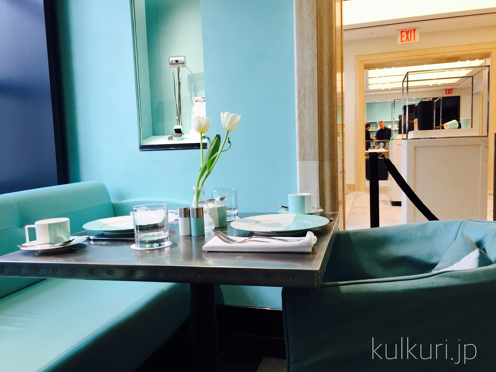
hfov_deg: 61.7
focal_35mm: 29
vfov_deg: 48.2
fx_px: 416
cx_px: 248
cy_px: 186
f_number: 2.2
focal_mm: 4.15
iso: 40
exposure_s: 1/60
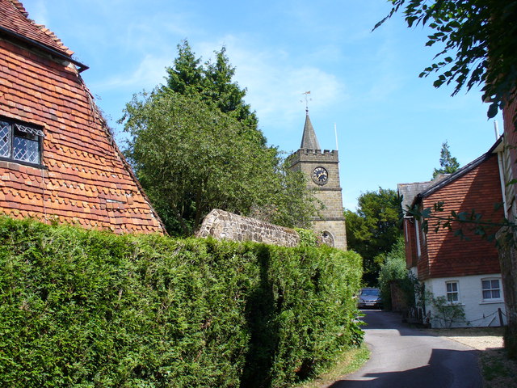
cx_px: 258
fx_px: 553
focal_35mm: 37
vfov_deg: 38.7
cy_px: 194
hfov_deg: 50.1
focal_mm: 6.1
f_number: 5.6
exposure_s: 1/200
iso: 80
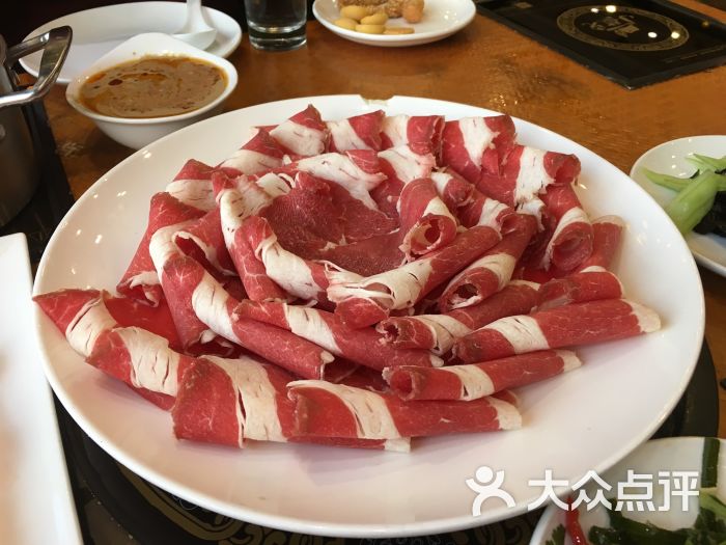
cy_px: 272
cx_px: 363
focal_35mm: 29
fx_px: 608
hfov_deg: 61.7
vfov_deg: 48.2
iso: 64
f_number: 2.2
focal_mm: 4.15
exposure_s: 1/33
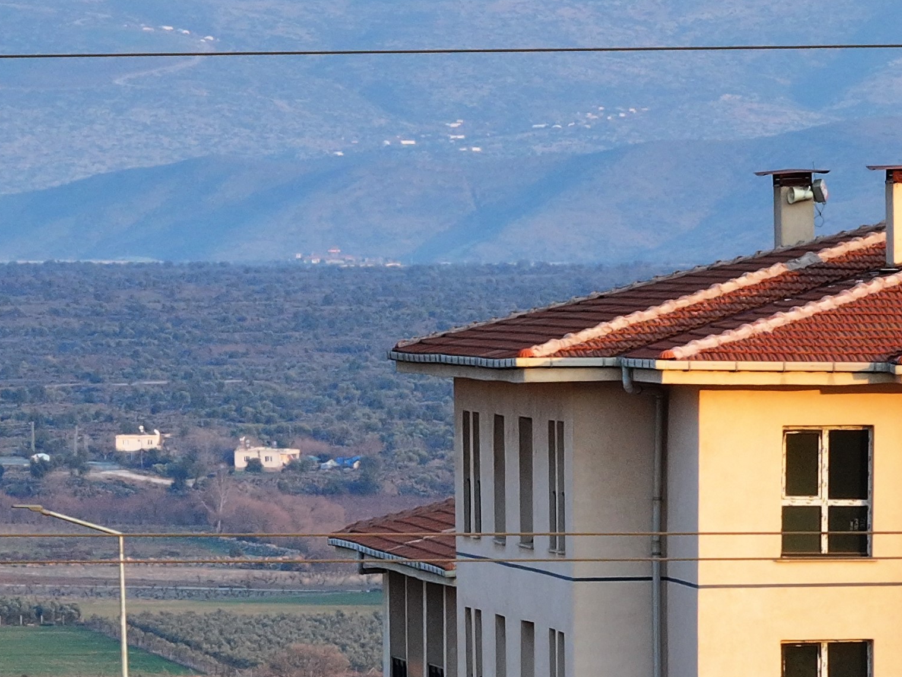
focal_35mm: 437
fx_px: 11390
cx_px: 477
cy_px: 726
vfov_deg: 3.4
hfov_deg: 4.5
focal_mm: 30.71
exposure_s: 1/120
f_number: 3.4
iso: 100
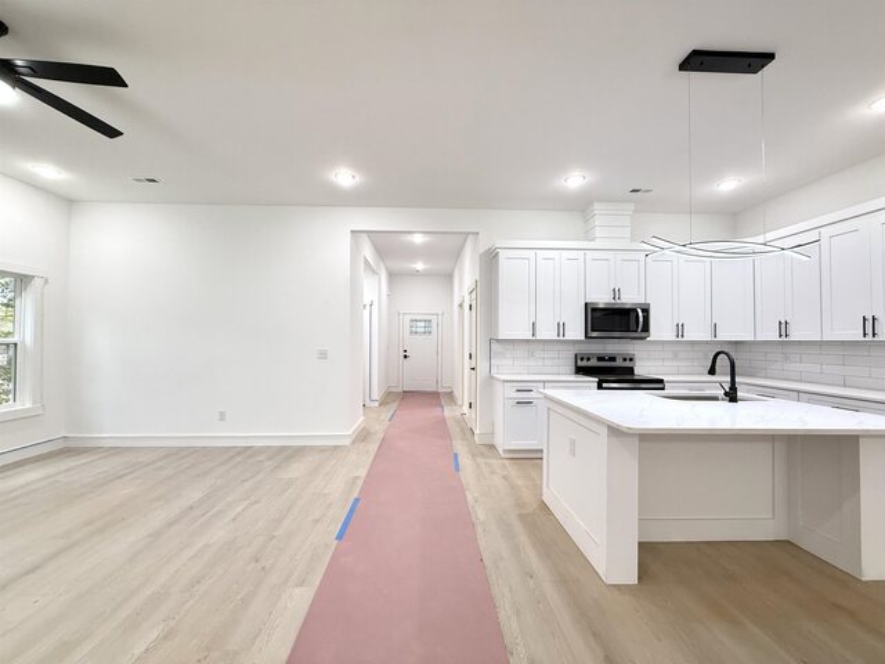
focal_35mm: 14
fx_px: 358
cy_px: 332
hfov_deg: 102.1
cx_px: 442
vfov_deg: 85.7
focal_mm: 2.22
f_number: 2.2
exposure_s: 1/120
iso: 250
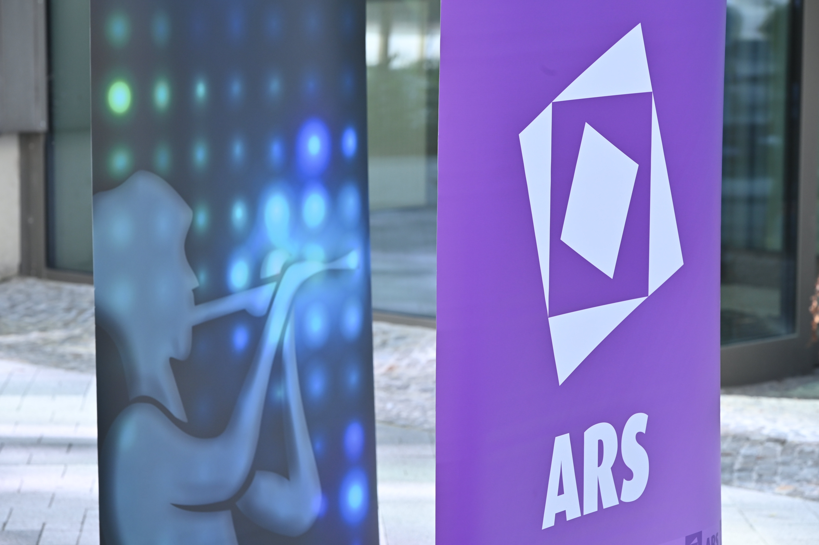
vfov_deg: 9.1
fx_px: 3410
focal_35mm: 150
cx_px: 410
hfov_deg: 13.7
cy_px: 272
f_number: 8
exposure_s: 1/320
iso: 800
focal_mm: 150
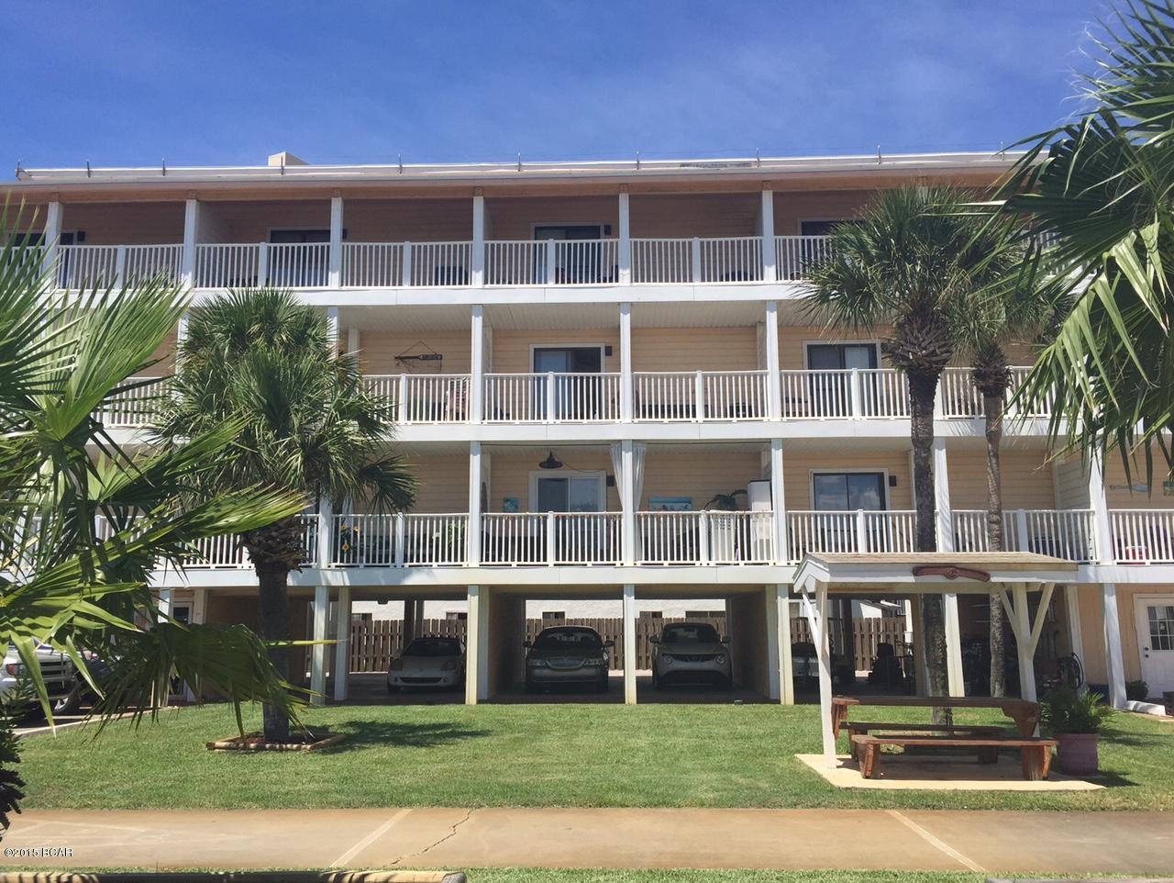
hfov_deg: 61.6
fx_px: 984
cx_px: 587
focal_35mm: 29
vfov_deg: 48.3
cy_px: 442
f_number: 2.2
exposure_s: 1/2475
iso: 32
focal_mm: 4.15
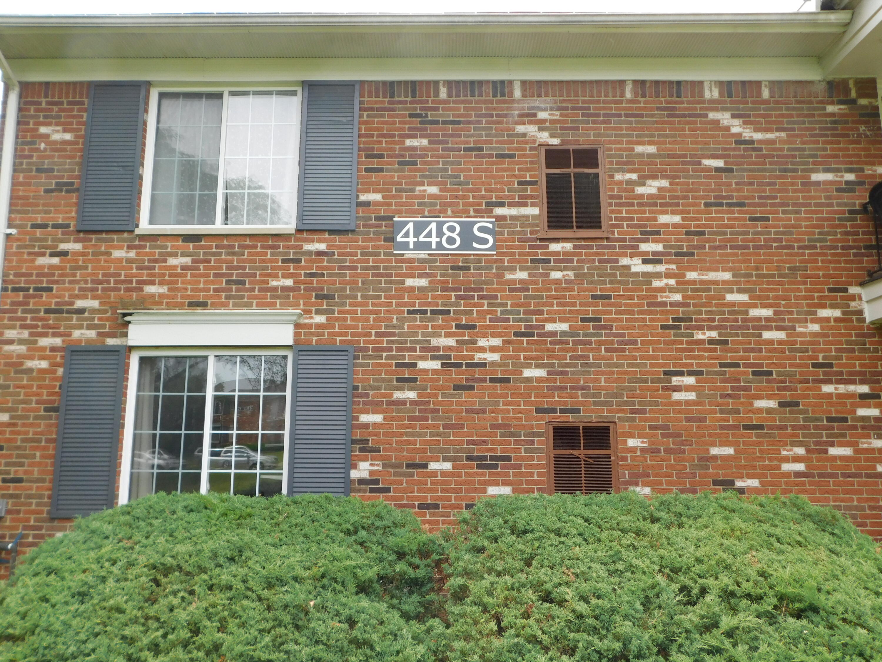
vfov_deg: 49.7
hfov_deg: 63.4
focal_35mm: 28
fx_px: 713
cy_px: 331
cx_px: 441
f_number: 3.2
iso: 125
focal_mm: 4.9
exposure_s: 1/500
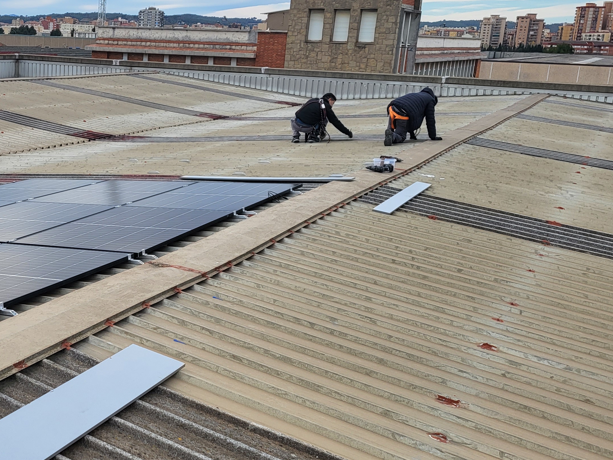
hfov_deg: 37.4
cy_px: 247
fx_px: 850
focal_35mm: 48
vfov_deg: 30.3
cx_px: 78
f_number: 1.8
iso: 40
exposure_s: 1/1343
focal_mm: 5.4
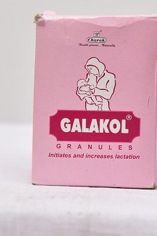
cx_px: 95
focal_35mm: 105
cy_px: 112
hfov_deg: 13.0
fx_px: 688
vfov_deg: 19.5
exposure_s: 1/125
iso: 1600
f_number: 4.5
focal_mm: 78
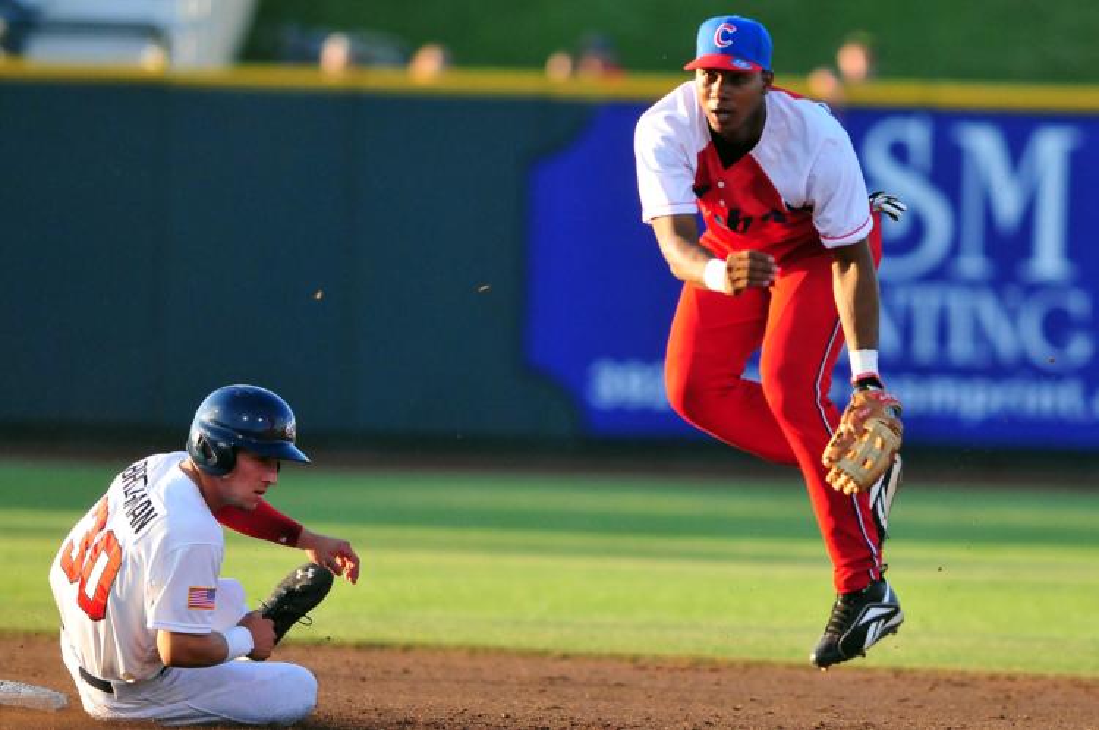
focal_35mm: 450
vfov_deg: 3.0
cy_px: 365
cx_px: 550
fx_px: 13720
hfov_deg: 4.6
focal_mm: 300
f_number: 2.8
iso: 1000
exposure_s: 1/3200
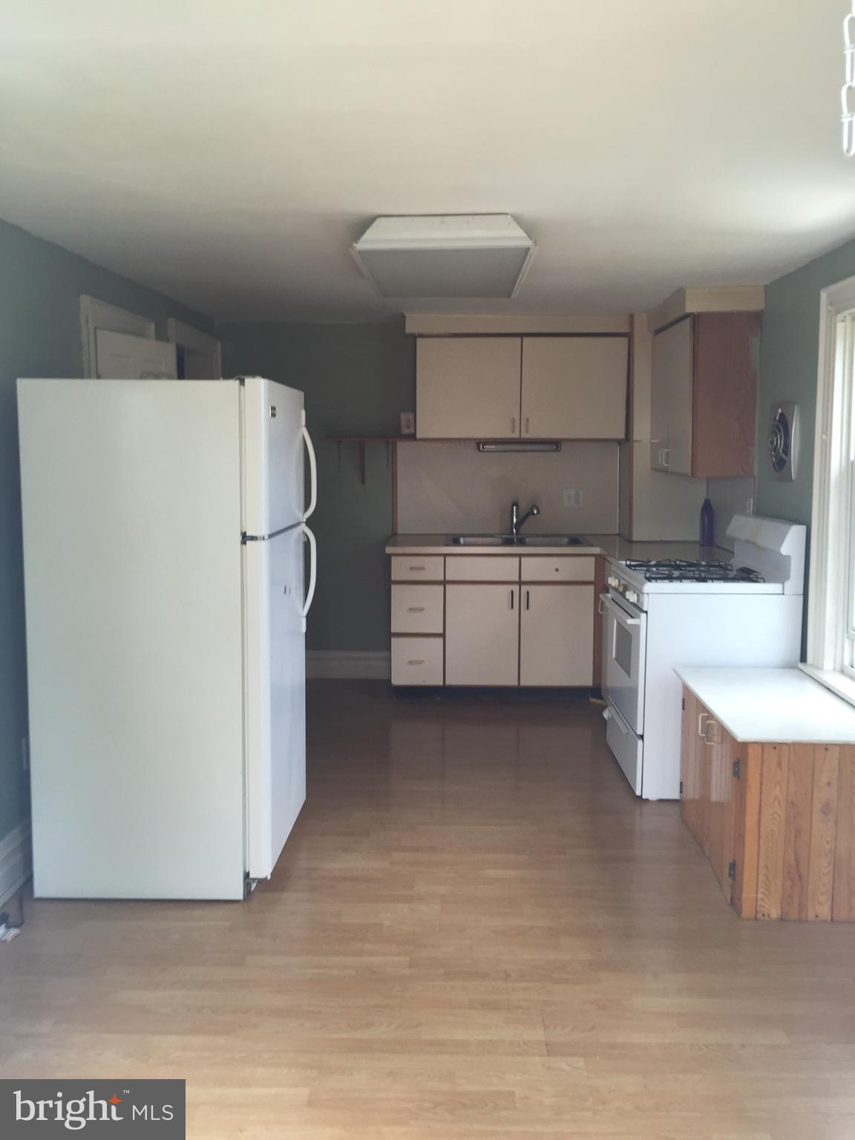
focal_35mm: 29
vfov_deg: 61.7
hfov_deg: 48.2
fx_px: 955
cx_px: 428
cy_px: 570
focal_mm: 4.15
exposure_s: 1/60
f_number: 2.2
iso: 40
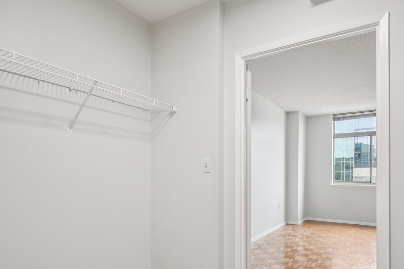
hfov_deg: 75.9
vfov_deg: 54.1
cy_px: 176
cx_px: 224
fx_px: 258
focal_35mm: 23
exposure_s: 1/30
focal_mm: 14
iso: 400
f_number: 7.1
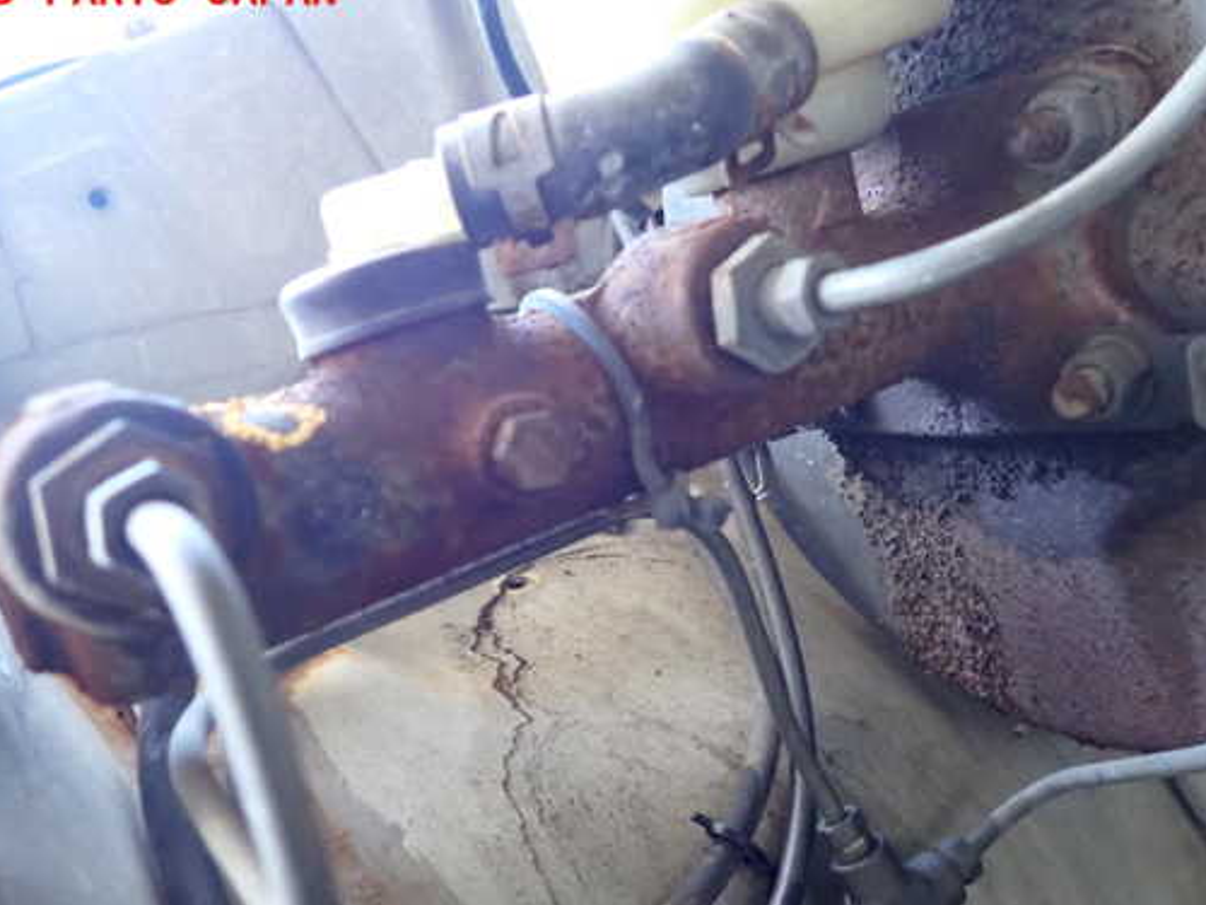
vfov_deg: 46.7
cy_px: 502
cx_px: 622
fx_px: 1045
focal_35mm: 30
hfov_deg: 60.0
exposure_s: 1/80
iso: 1250
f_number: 2
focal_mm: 4.5
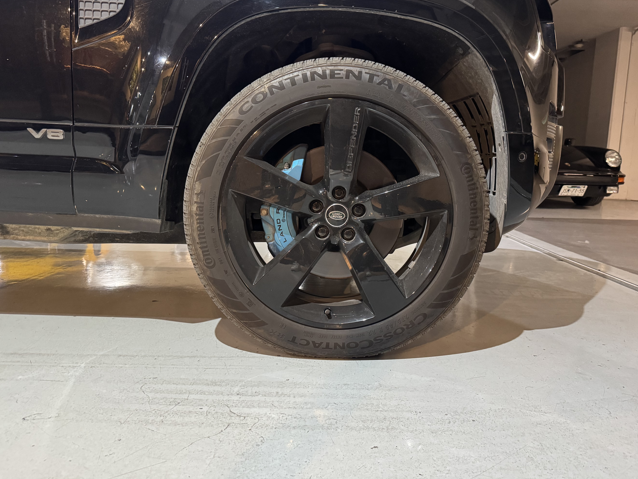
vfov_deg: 53.0
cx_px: 333
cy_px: 222
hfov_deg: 67.3
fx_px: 479
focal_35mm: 26
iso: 640
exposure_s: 1/40
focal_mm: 6.76
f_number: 1.78
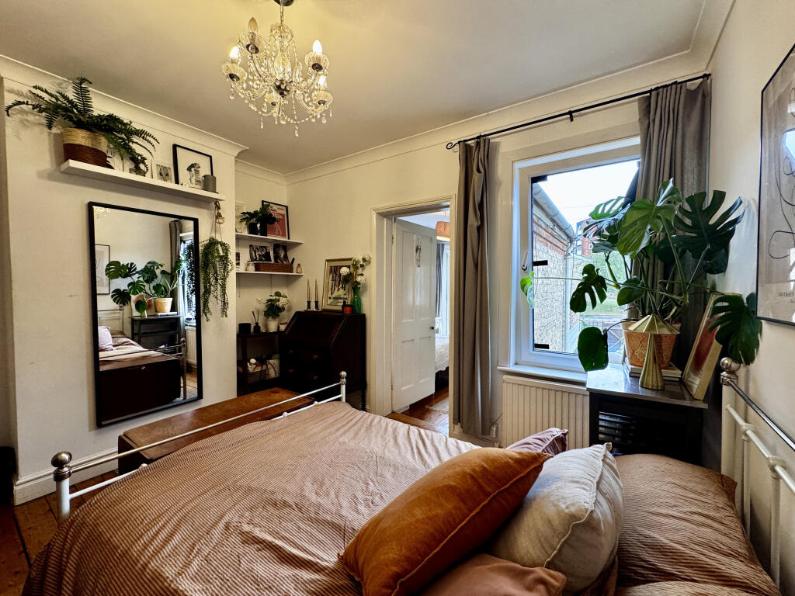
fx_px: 322
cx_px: 398
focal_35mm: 14
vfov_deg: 85.7
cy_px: 298
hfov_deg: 102.1
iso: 250
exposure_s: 1/100
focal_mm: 2.22
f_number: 2.2
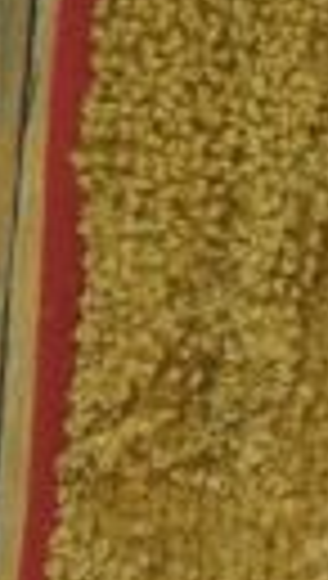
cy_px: 537
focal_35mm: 138
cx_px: 1065
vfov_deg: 15.3
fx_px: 2131
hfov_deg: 7.5
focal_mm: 19
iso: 2500
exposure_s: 1/160
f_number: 4
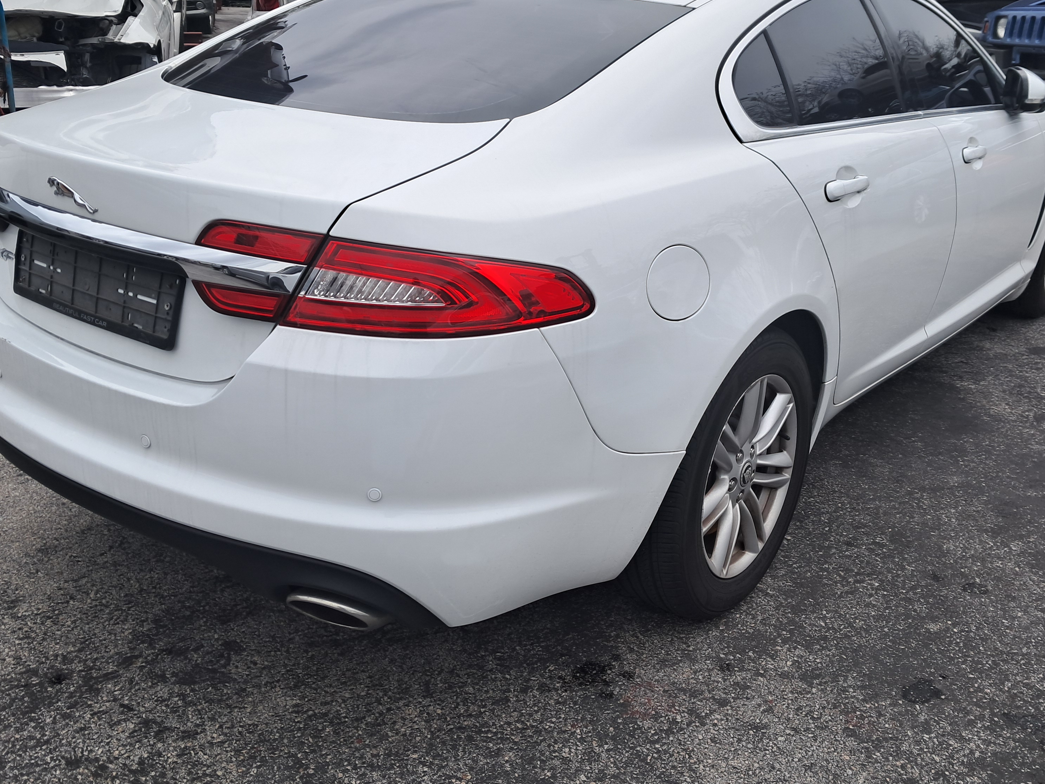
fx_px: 1117
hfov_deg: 50.1
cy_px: 305
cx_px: 537
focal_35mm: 37
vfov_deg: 38.5
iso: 50
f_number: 1.8
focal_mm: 4
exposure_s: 1/174
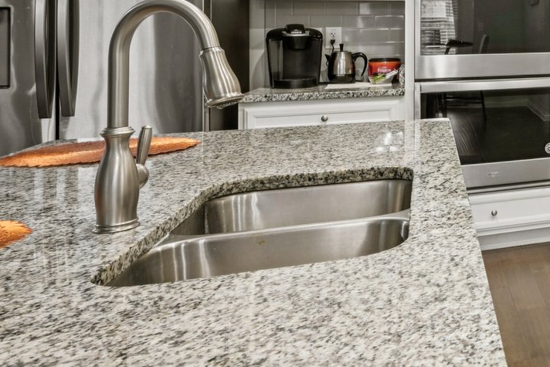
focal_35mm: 46
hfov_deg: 29.6
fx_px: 703
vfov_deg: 27.9
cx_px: 788
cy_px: 19
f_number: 8
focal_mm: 16
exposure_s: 1/20
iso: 400
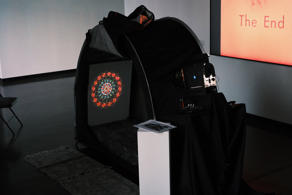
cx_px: 146
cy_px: 98
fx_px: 430
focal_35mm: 53
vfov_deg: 25.5
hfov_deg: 37.5
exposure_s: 1/80
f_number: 5.6
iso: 12800
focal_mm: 35
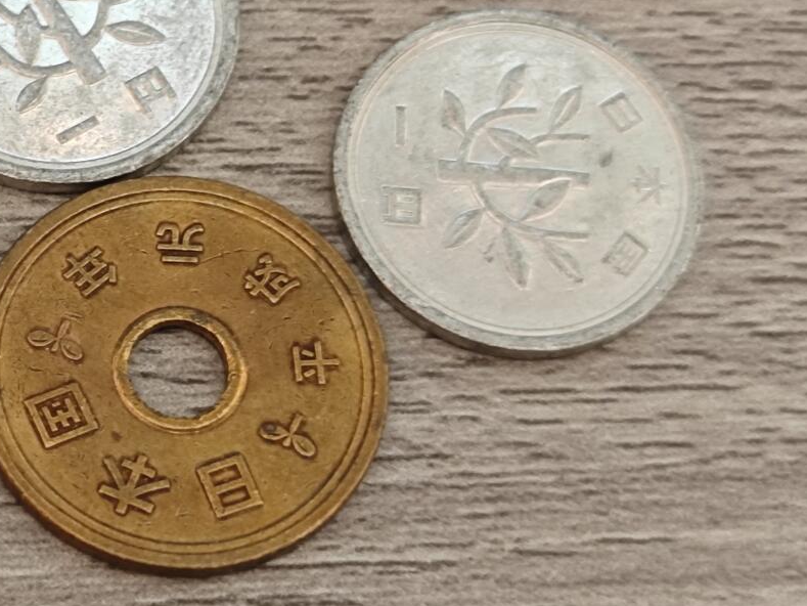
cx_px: 294
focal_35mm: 133
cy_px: 223
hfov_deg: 14.8
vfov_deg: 11.1
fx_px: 3101
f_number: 1.9
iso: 640
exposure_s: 1/44.8
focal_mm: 8.7
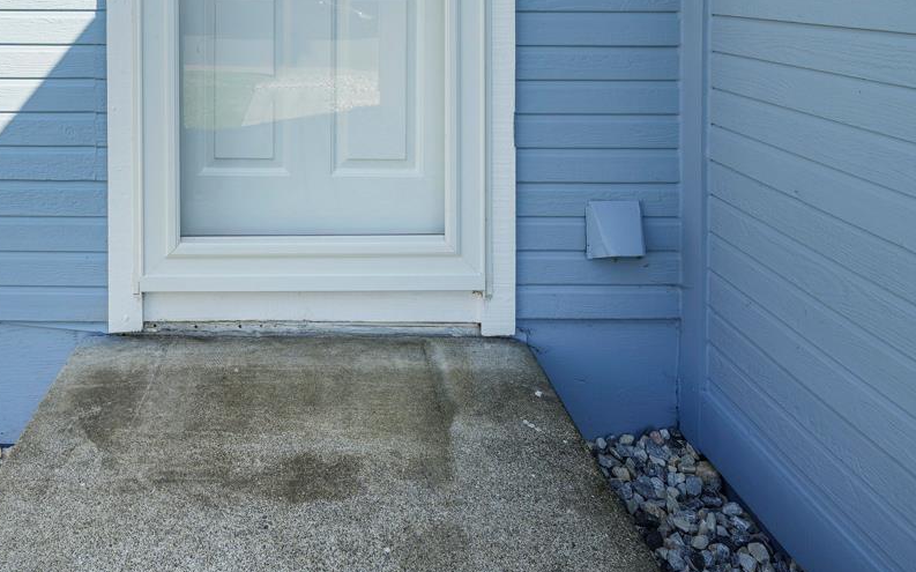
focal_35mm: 27
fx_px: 674
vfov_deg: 40.3
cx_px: 295
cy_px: 0
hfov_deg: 66.3
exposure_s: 1/40
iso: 100
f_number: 8
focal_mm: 14
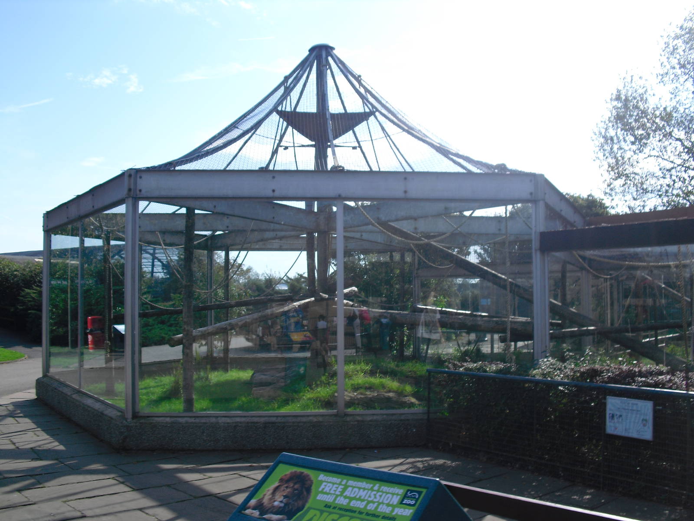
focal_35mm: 36
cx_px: 347
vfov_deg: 39.7
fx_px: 722
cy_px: 260
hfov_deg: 51.4
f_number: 7.8
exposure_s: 1/125
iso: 64
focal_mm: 6.3
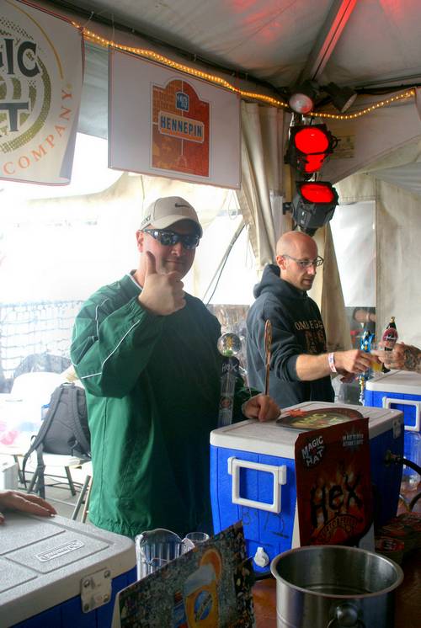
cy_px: 314
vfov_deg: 53.1
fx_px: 629
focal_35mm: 36
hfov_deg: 37.0
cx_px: 210
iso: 100
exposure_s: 1/80
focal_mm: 24
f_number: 8
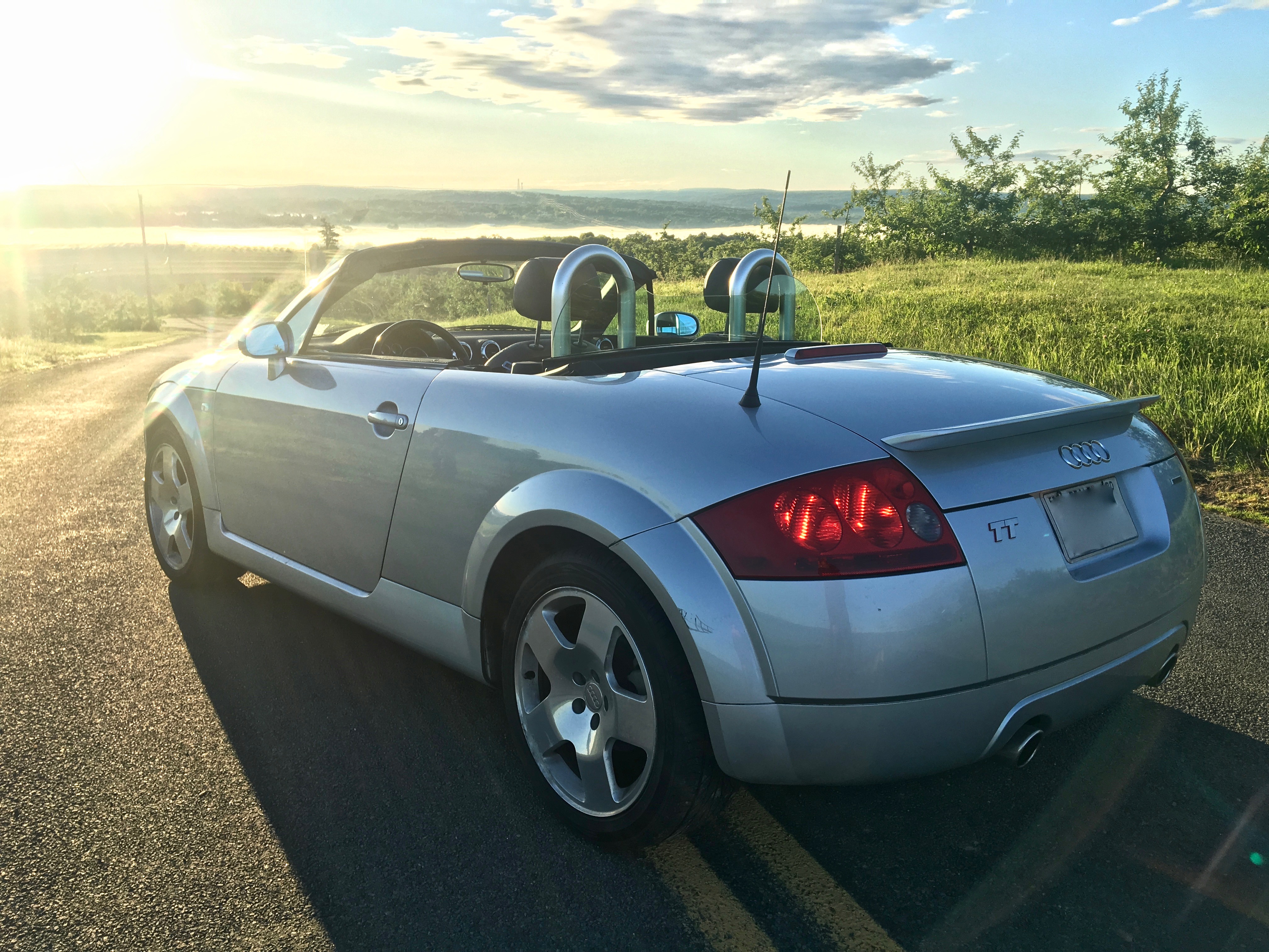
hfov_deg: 61.7
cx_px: 634
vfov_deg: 48.2
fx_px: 1063
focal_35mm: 29
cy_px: 476
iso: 25
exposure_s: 1/434
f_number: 2.2
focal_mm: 4.15
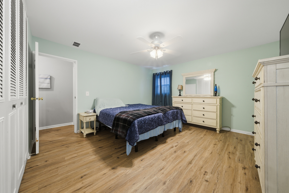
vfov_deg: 90.1
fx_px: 96
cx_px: 144
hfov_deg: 112.6
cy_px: 96
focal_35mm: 12
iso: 640
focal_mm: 12
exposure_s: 1/30
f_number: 16
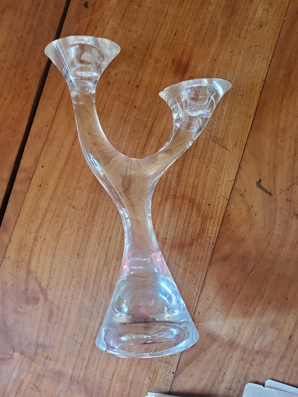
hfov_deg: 53.1
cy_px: 198
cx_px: 149
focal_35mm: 26
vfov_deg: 67.3
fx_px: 298
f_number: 2.4
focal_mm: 4.3
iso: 400
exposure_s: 1/39
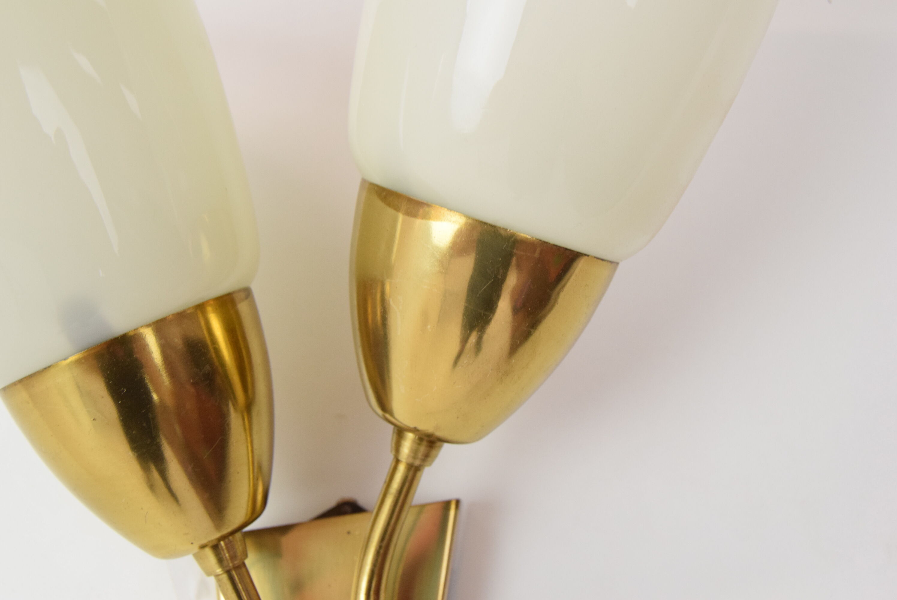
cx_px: 448
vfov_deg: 29.9
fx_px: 1122
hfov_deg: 43.6
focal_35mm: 45
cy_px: 300
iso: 1600
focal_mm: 30
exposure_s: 1/200
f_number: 7.1
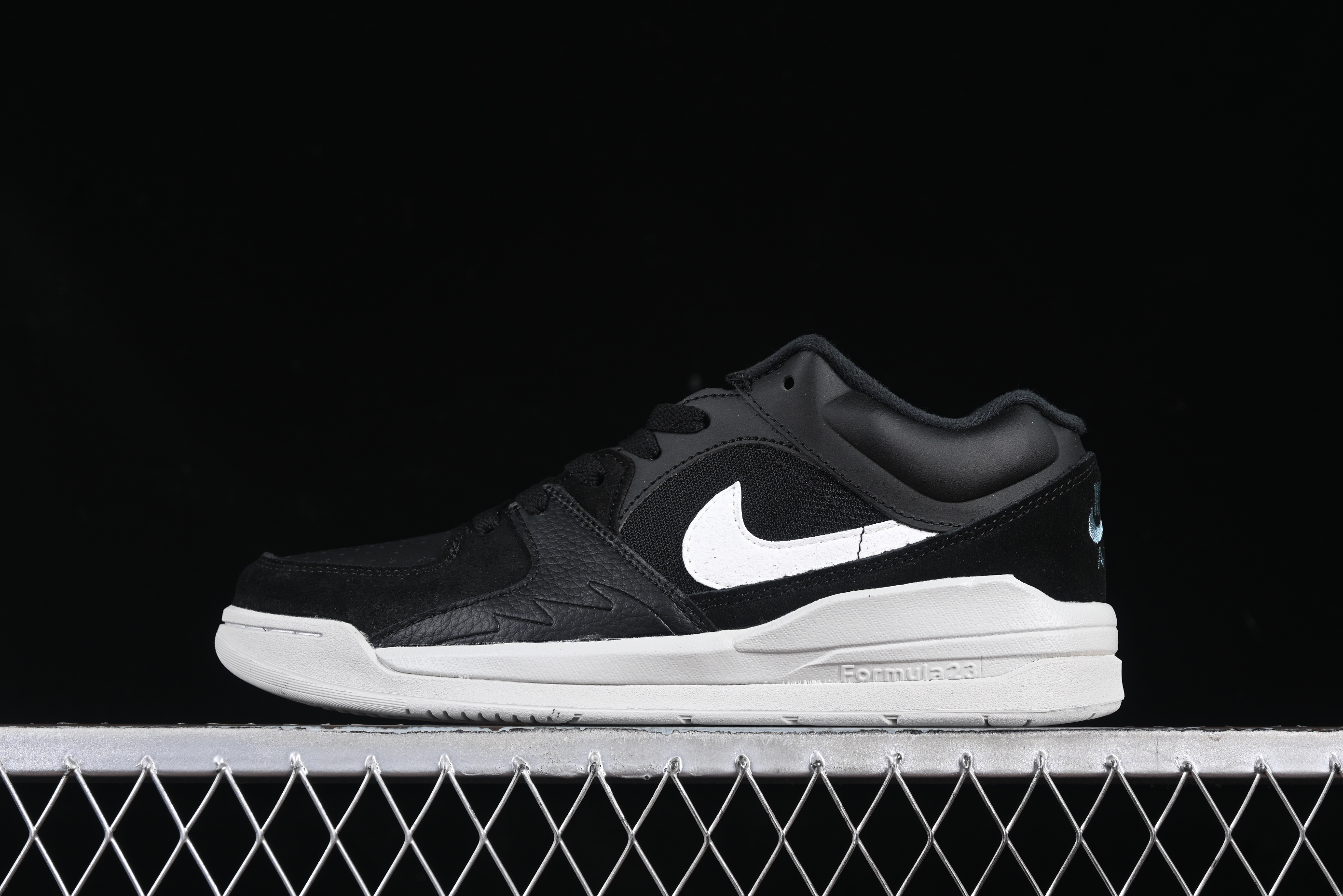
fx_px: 2798
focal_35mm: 75
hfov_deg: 27.0
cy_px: 448
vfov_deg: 18.2
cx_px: 672
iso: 160
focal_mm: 50
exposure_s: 1/60
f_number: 6.3
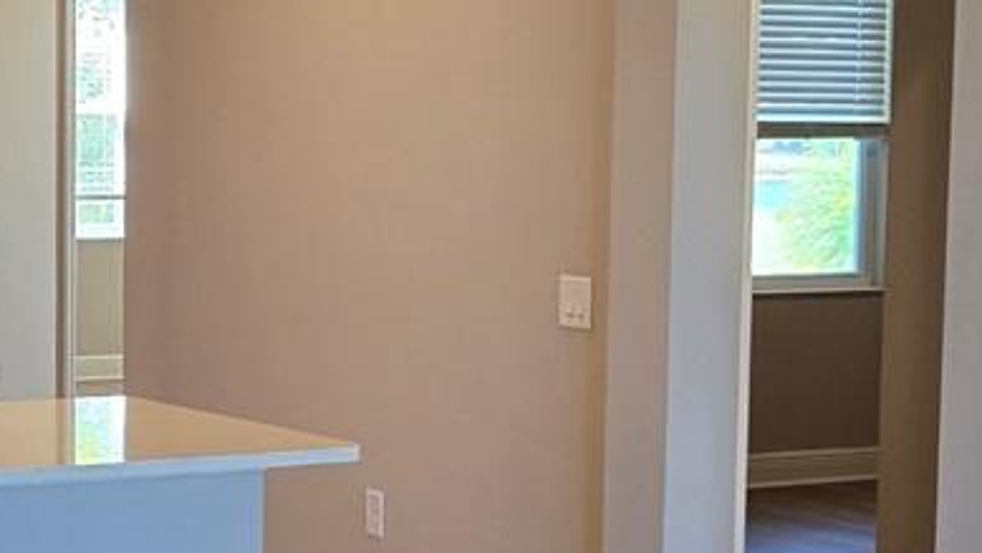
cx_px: 227
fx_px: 2683
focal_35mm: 103
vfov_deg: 11.7
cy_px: 404
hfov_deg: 20.6
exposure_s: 1/120
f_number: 1.8
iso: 100
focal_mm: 5.4
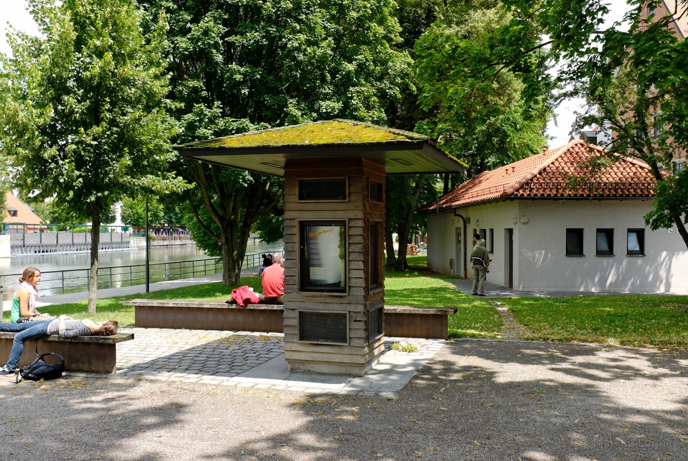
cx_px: 344
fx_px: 632
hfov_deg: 57.2
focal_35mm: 33
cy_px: 230
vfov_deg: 40.1
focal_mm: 22
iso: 100
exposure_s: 1/80
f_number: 8
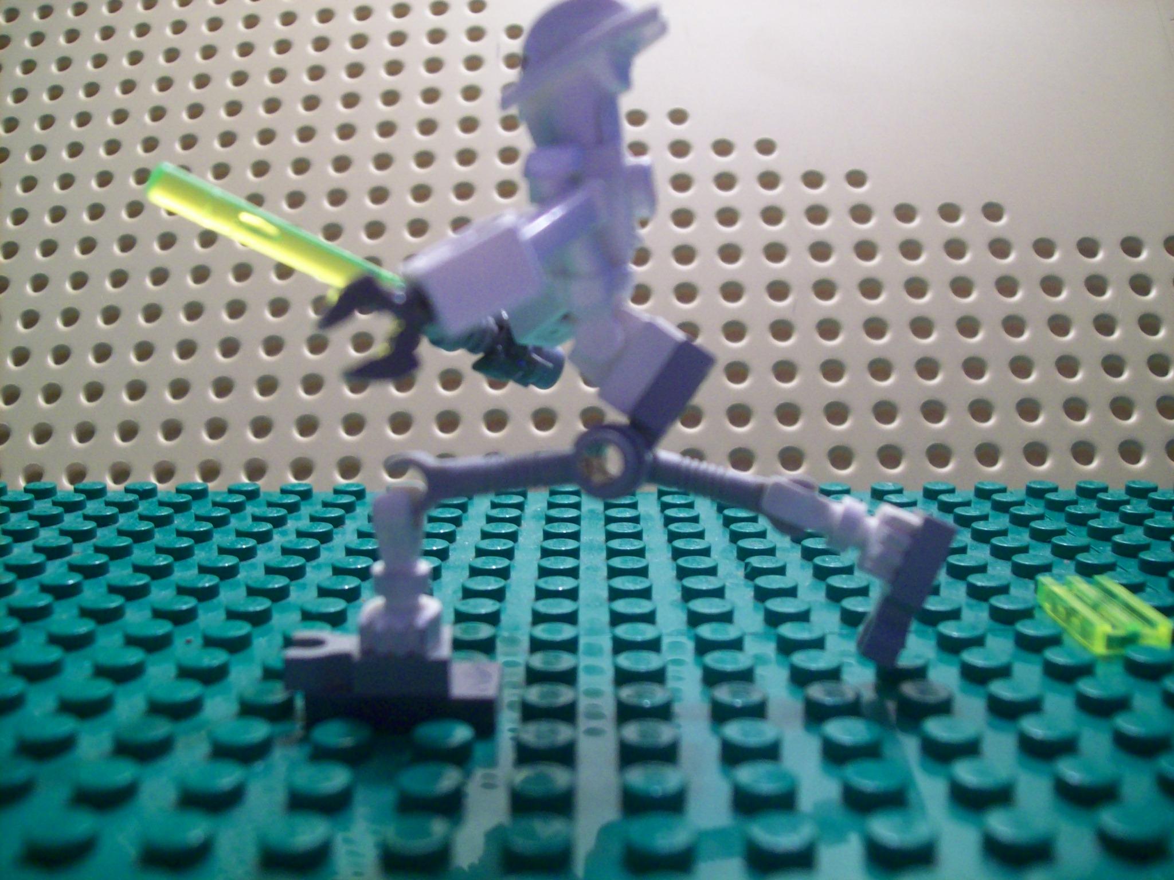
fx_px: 1221
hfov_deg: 51.4
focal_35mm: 36
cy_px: 440
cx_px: 587
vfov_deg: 39.7
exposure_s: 1/22.4
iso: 160
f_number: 2.7
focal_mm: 6
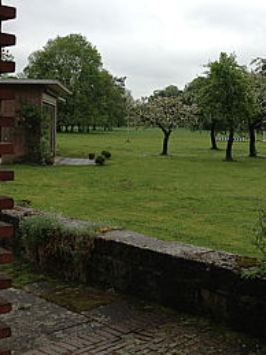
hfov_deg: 26.3
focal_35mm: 54
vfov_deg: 35.5
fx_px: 554
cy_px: 159
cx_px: 232
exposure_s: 1/400
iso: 50
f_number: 2.4
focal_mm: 4.28
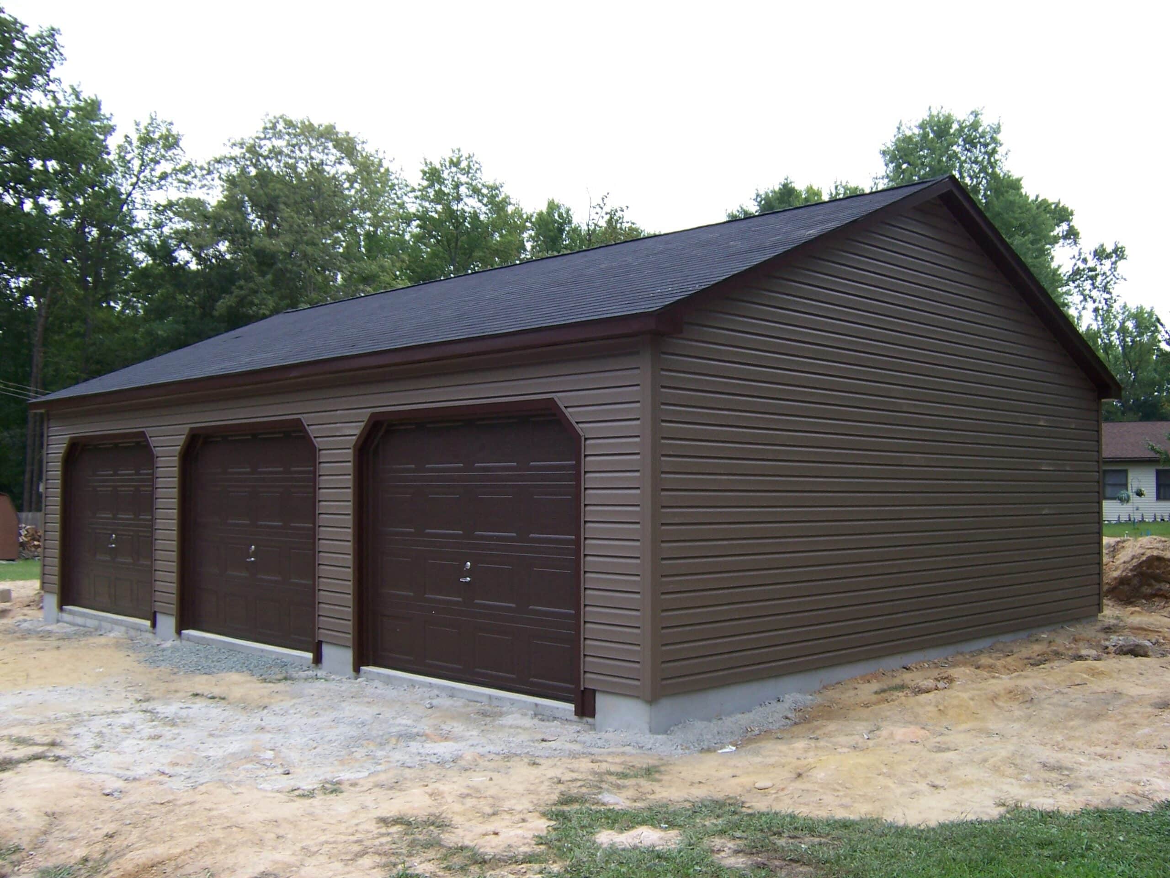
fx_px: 1115
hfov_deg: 55.4
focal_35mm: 33
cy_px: 439
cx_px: 585
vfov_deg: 42.9
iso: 80
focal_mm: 5.5
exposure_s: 1/250
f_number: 3.4
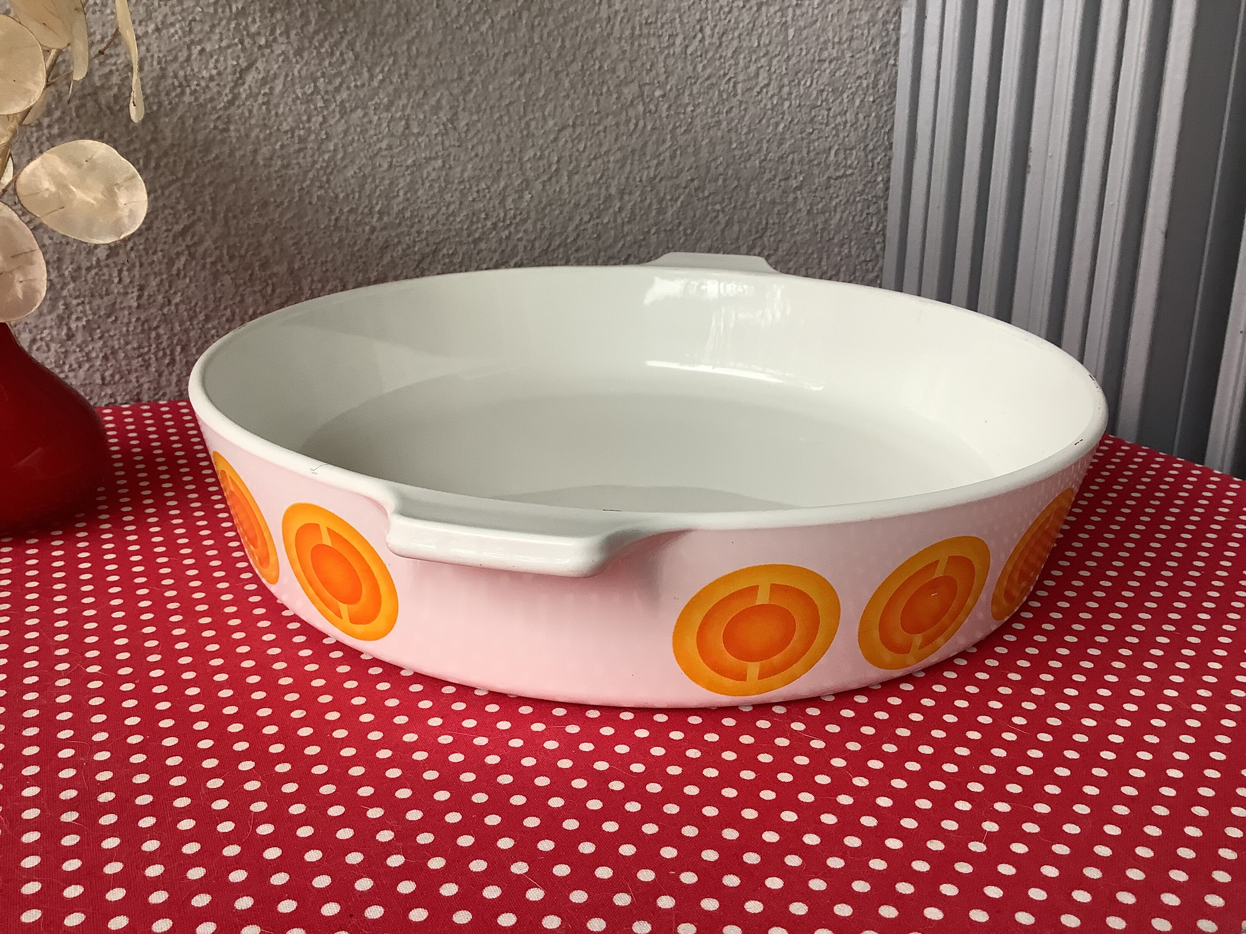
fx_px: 1116
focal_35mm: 31
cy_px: 467
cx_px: 623
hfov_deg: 58.4
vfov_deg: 45.4
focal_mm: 3.3
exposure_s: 1/60
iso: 80
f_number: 2.4
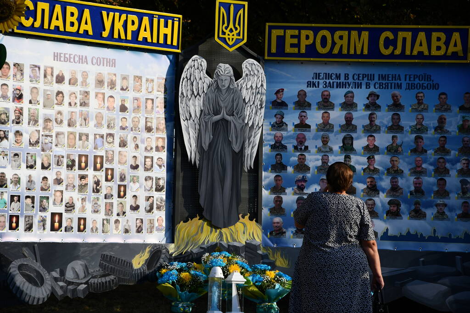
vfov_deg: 8.7
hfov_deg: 13.1
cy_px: 156
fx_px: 2050
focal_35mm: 157
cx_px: 235
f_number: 8
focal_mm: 105
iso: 200
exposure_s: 1/500
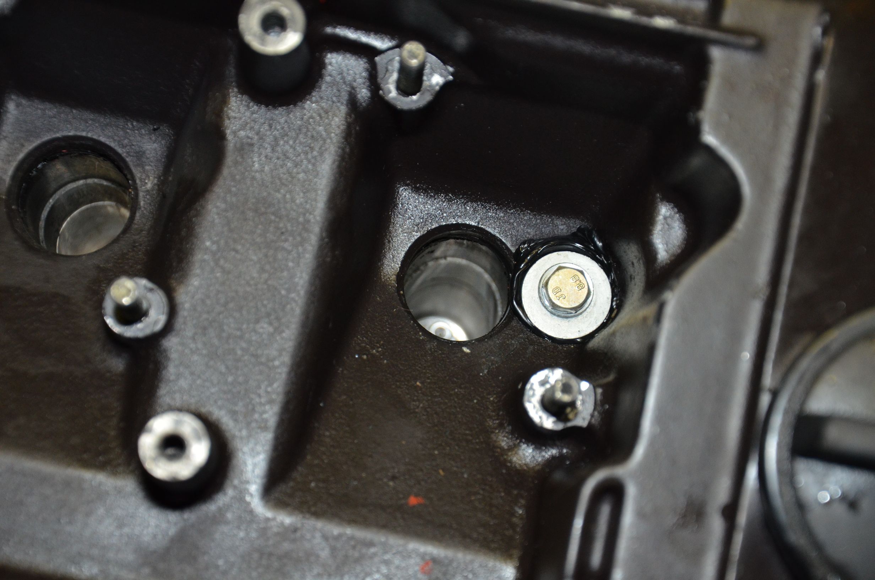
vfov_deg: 17.4
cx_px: 438
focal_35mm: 78
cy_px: 290
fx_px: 1892
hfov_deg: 26.0
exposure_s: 1/60
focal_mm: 52
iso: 800
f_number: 5
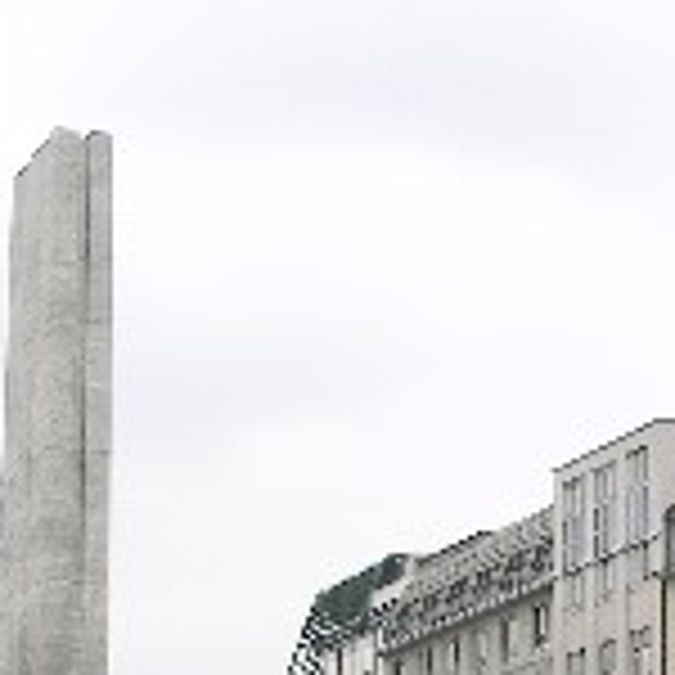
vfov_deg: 12.6
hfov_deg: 12.9
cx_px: 520
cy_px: 828
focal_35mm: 135
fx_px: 2978
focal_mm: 10
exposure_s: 1/135
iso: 50
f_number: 7.2
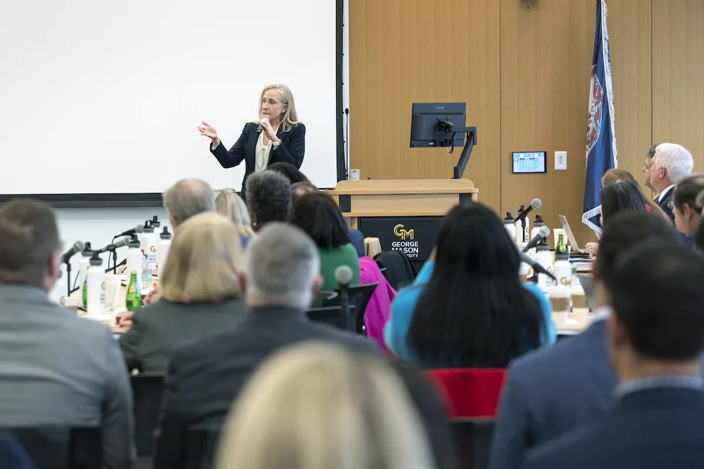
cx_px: 352
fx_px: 2092
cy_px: 234
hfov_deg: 19.1
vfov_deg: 12.8
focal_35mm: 107
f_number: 4
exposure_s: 1/160
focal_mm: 107
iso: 500
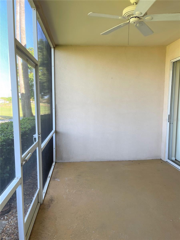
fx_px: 180
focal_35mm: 26
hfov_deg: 53.1
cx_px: 90
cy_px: 120
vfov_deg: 67.3
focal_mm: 5.1
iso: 40
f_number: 1.6
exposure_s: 1/121
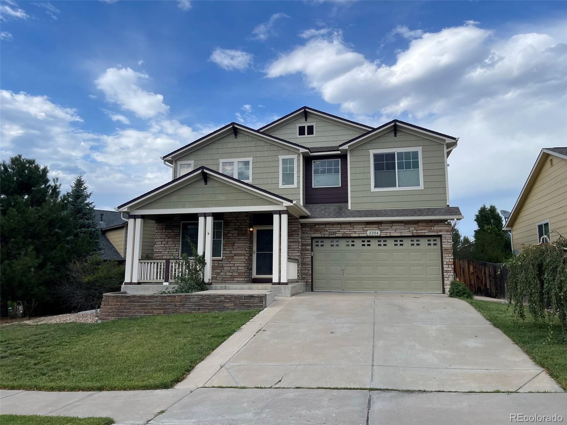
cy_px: 212
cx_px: 284
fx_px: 426
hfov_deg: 67.3
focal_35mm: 26
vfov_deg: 53.1
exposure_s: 1/3003
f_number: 1.6
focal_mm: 5.1
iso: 32
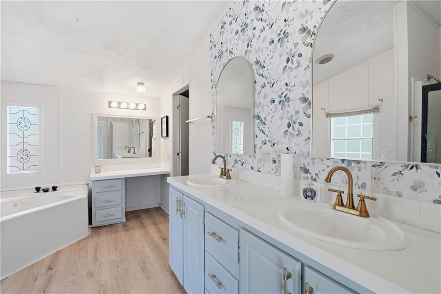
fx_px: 196
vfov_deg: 73.8
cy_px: 147
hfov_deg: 96.7
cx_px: 220
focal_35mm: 16
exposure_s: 1/100
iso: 320
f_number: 9
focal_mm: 16
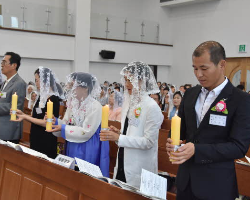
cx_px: 108
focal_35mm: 55
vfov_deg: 27.6
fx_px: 407
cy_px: 99
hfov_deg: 34.1
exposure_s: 1/125
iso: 800
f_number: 5
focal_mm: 32
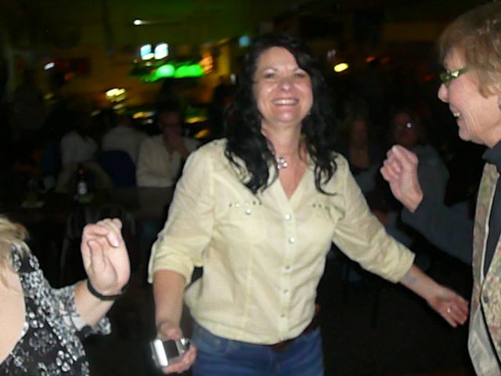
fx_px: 593
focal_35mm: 41
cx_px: 250
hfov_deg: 45.8
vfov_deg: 35.1
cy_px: 188
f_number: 3.1
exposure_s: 1/30
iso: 800
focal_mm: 6.1
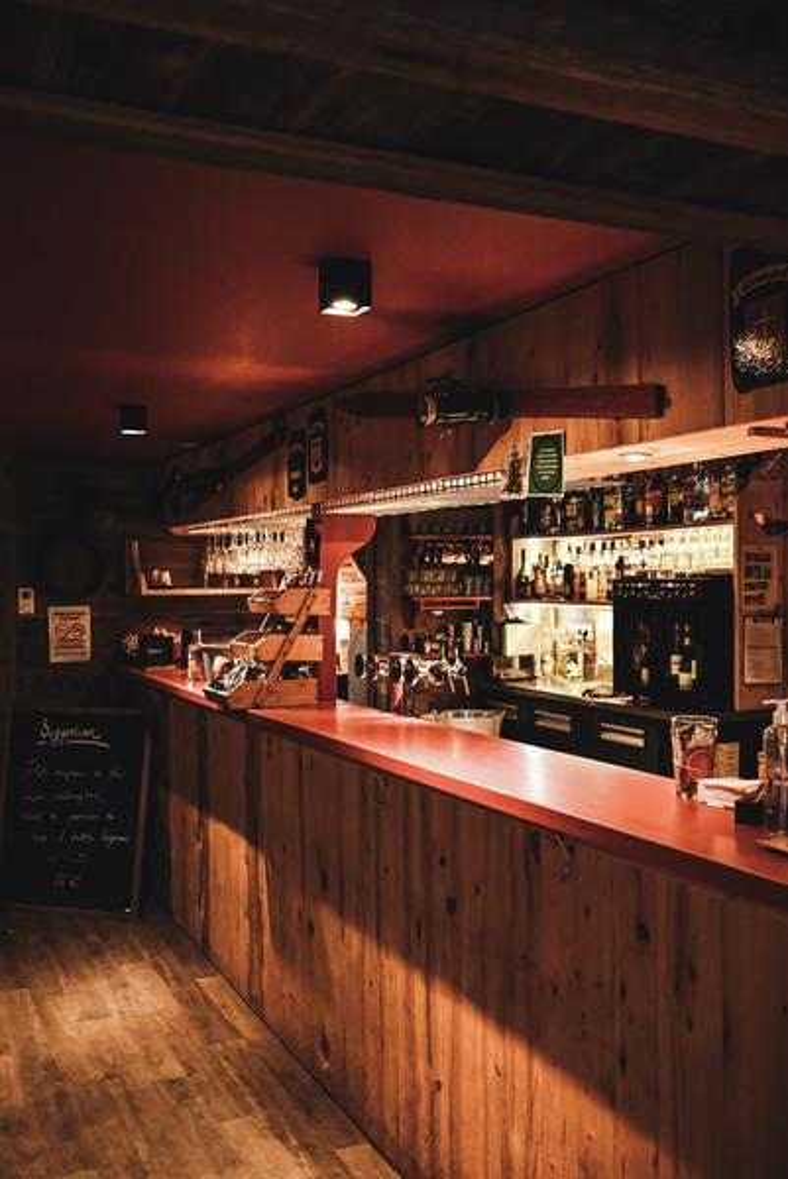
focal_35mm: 34
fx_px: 1098
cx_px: 394
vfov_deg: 56.5
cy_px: 590
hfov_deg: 39.5
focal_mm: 33.5
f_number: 5
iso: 5000
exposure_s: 1/100
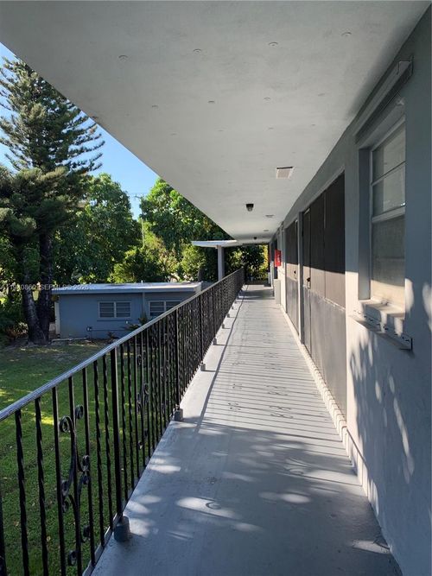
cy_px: 288
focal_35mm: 26
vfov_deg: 67.3
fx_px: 433
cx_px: 216
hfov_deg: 53.0
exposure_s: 1/392
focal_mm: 4.25
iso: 25
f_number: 1.8
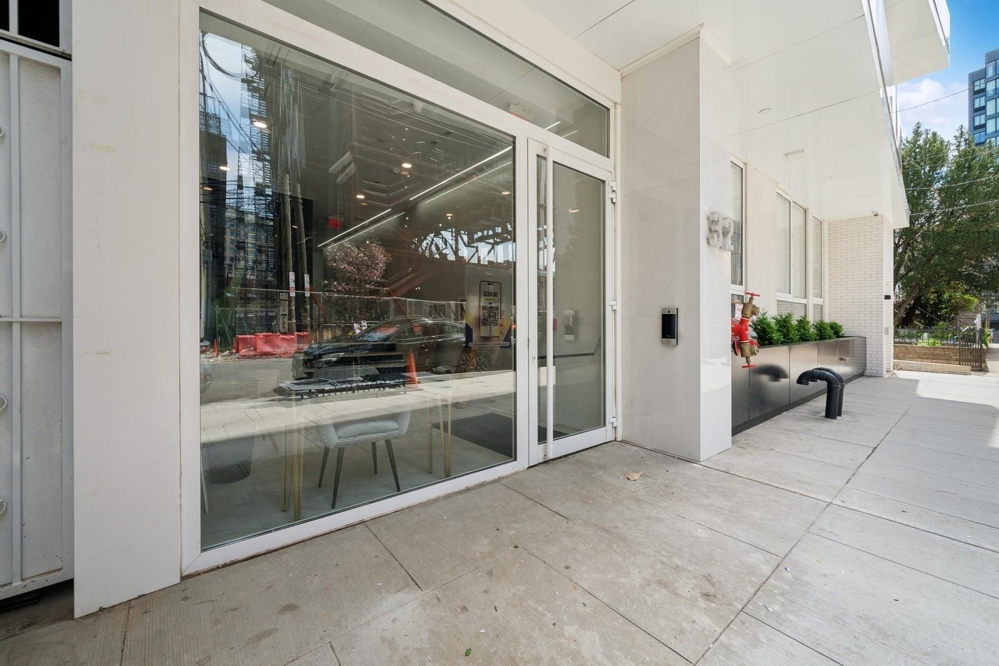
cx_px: 500
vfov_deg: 81.2
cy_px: 333
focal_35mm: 14
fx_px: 389
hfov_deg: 104.2
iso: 200
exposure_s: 1/125
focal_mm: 14
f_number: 9
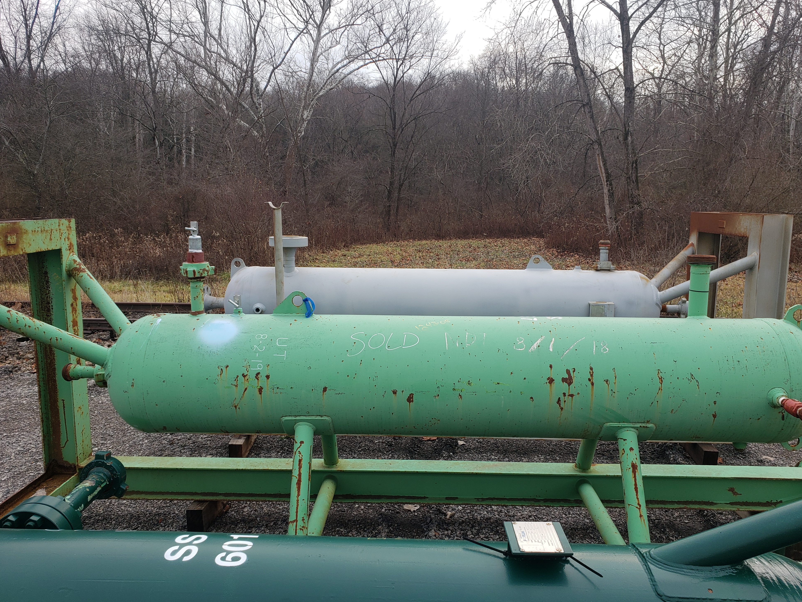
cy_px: 294
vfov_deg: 51.3
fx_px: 626
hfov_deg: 65.3
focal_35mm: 27
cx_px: 405
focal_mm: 4.3
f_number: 2.4
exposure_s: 1/629
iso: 50
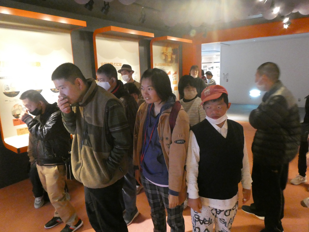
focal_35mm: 24
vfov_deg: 56.8
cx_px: 154
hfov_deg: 71.6
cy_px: 116
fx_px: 214
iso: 1600
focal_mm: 4.3
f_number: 3.3
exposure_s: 1/13
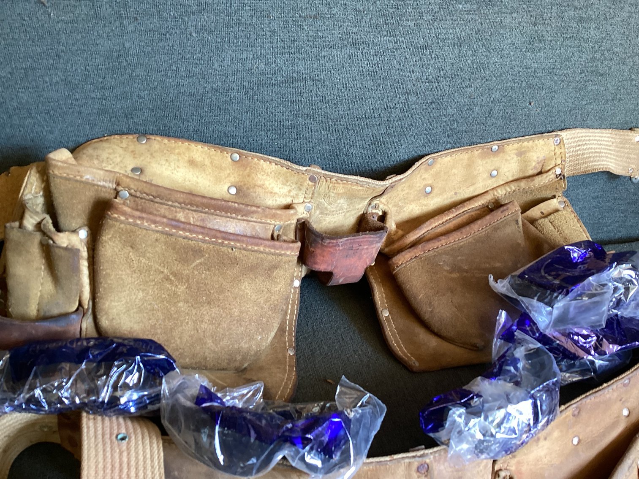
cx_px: 320
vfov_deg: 45.4
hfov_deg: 58.3
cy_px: 240
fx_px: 572
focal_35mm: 31
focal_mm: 3.3
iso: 160
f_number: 2.4
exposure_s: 1/50
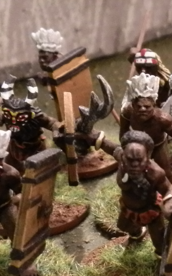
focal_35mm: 79
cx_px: 269
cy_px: 165
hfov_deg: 15.1
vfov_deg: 26.1
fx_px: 592
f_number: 3.1
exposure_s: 1/40
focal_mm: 5
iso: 400
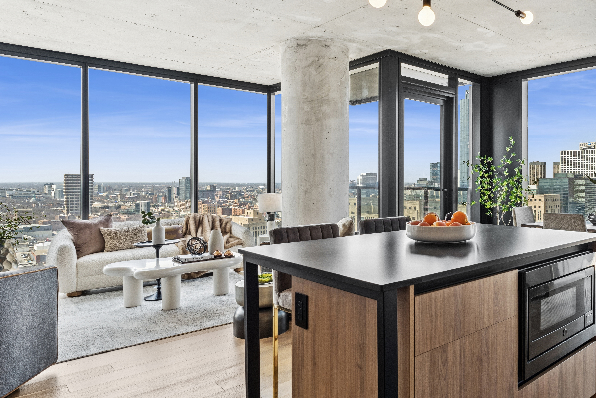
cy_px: 184
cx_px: 440
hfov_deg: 65.5
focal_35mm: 26
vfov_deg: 49.5
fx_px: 430
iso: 320
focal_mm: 16
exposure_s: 1/100
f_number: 8
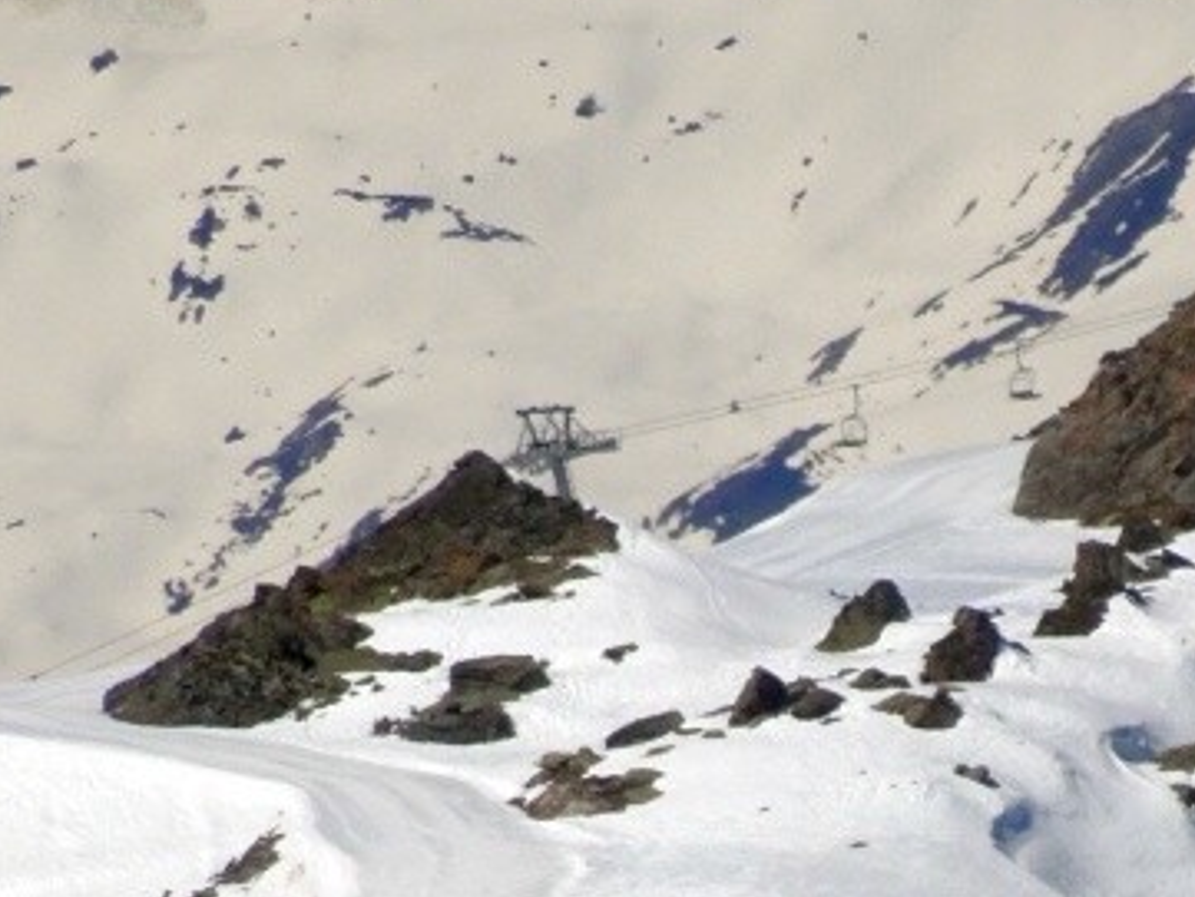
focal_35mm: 2041
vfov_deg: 0.7
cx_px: 728
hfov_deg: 1.0
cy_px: 639
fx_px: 70482
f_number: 6.4
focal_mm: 123
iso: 80
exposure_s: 1/1250
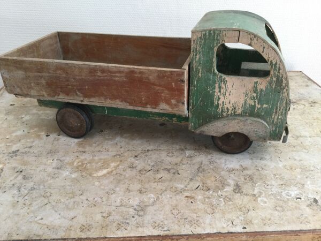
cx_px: 160
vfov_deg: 45.4
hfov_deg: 58.4
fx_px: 287
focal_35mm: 31
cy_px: 120
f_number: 2.4
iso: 100
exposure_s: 1/33
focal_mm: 3.3
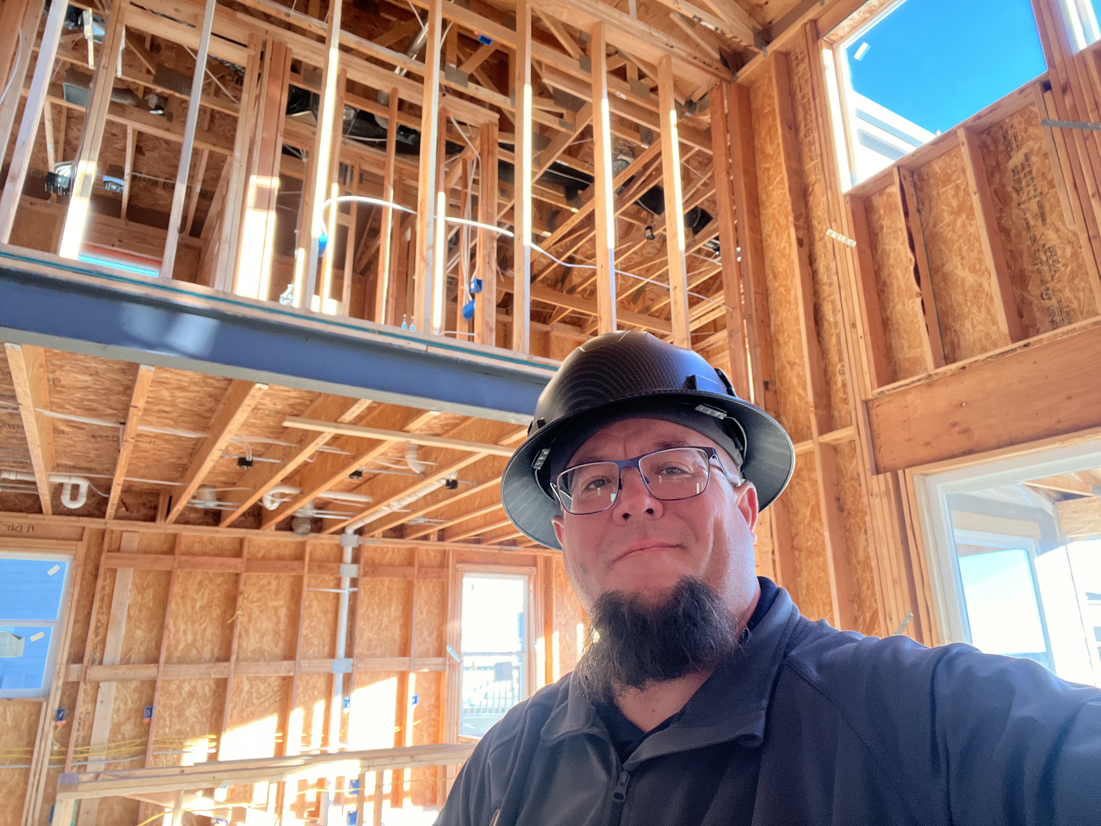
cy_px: 413
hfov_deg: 73.9
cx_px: 550
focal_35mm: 23
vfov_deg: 58.9
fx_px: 732
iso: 125
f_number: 2.2
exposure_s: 1/60
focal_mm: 2.71
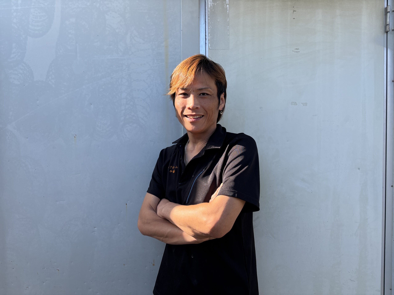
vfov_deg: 53.1
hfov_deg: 67.3
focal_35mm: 26
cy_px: 148
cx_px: 197
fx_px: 296
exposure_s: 1/758
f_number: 1.6
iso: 50
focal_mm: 5.96
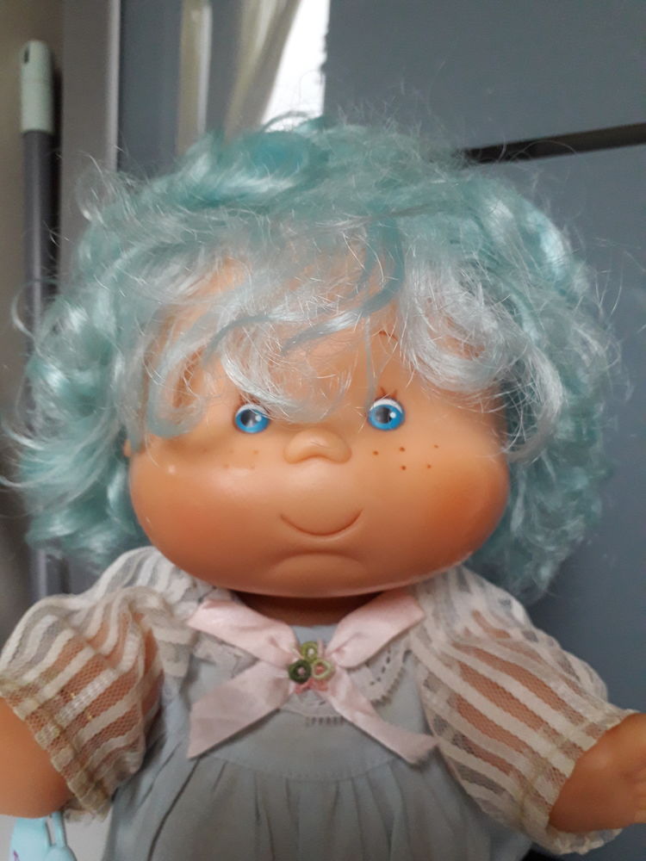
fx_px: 672
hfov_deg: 51.4
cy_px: 430
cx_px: 323
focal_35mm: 27
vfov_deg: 65.3
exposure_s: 1/25
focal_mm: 3.6
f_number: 1.9
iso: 250
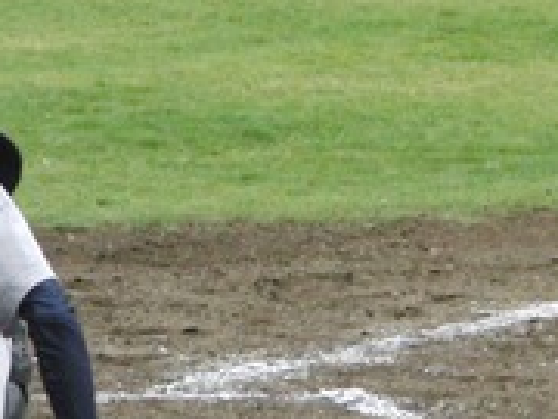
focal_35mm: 415
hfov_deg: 4.8
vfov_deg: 3.6
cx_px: -202
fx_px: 6690
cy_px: 223
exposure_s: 1/500
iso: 400
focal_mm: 20.8
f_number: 4.1
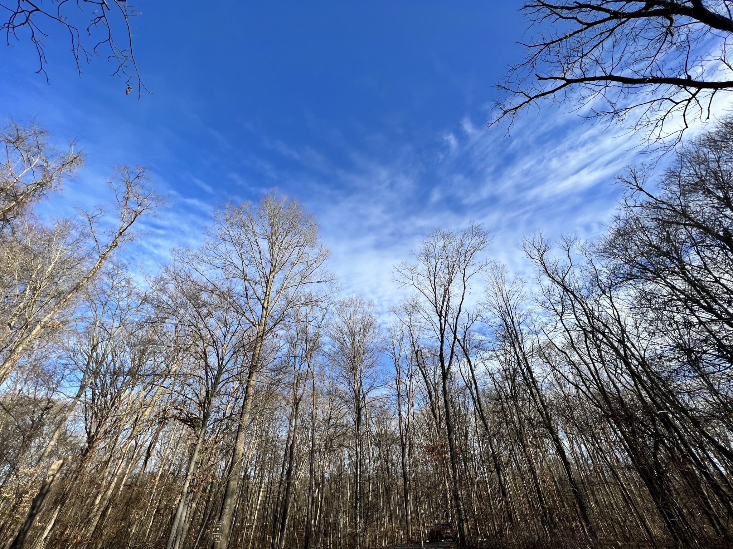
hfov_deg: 106.2
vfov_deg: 89.9
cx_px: 366
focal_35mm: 13
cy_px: 274
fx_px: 275
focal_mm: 1.57
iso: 32
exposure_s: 1/1167
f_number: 1.8
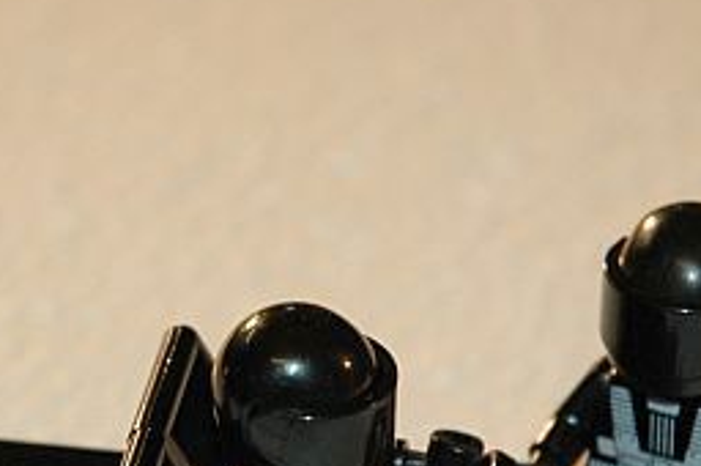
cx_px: 200
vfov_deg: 4.2
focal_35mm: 328
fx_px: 6379
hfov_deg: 6.3
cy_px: 380
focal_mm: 70
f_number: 4.5
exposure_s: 1/100
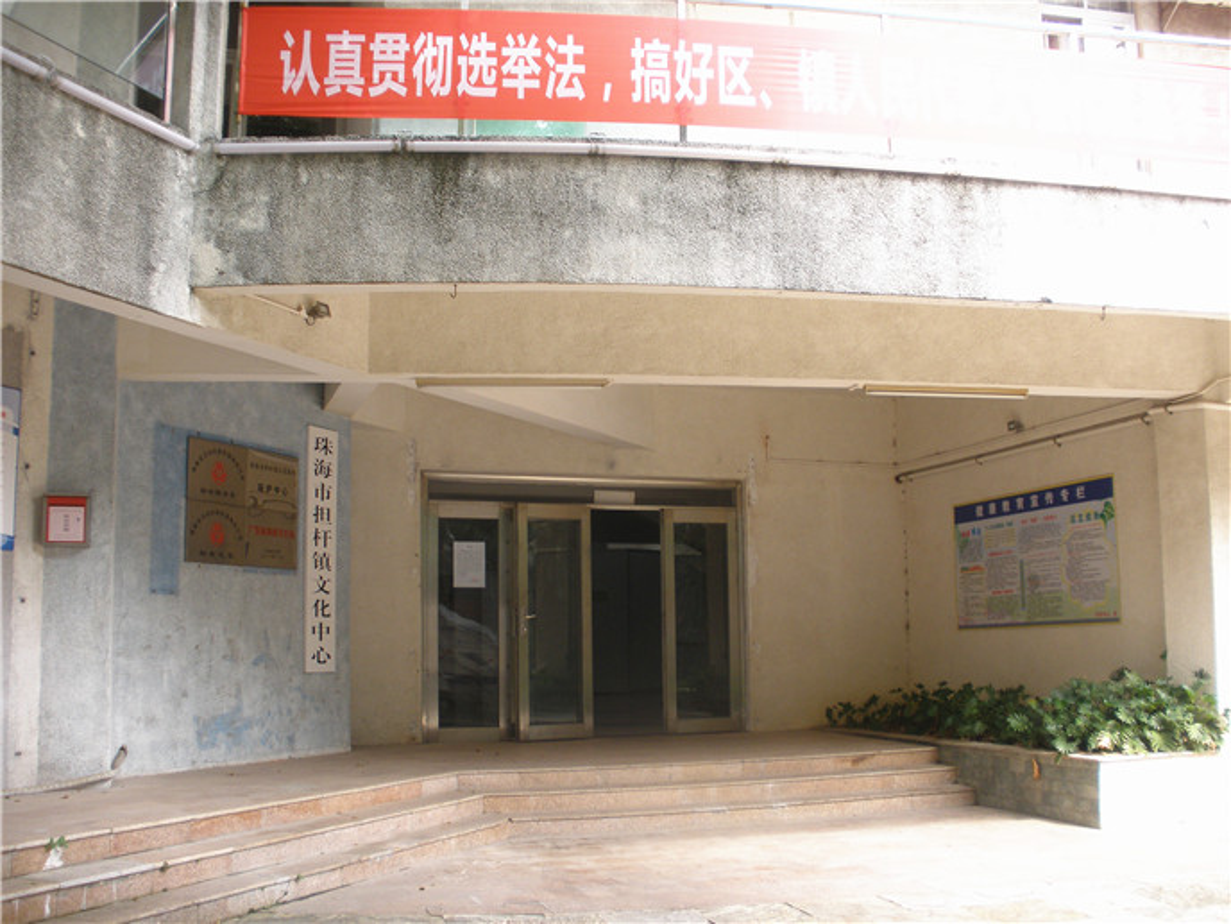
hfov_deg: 51.4
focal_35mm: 36
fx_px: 1280
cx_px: 616
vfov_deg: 39.7
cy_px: 462
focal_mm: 6.3
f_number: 3.5
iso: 80
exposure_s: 1/100
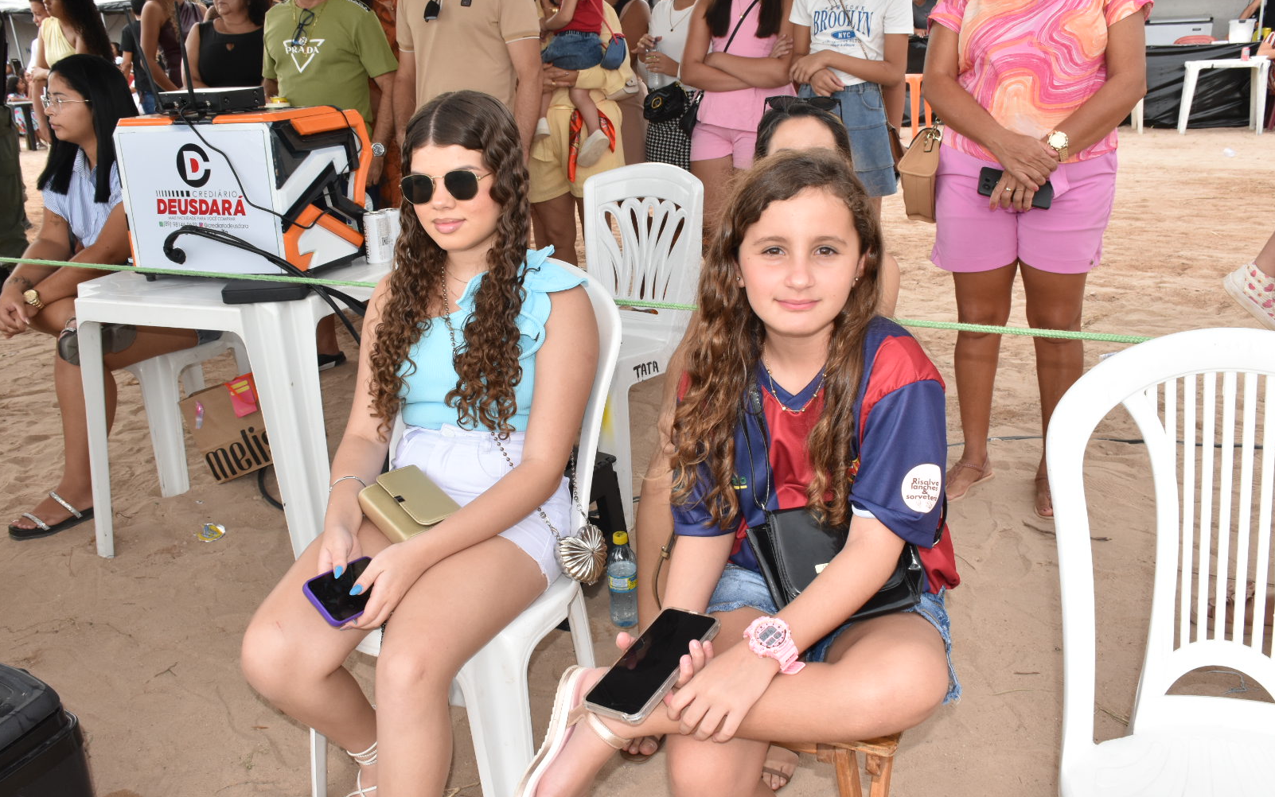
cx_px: 641
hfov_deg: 56.7
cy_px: 400
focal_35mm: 34
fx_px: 1182
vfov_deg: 37.3
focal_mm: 22
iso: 400
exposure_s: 1/100
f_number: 13
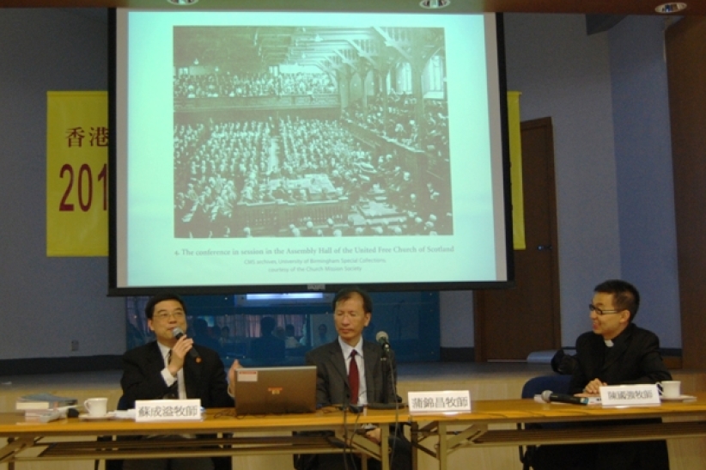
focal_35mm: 33
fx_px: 647
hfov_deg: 57.3
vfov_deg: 39.9
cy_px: 235
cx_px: 353
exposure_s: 1/30
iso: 800
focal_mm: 22
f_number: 3.8
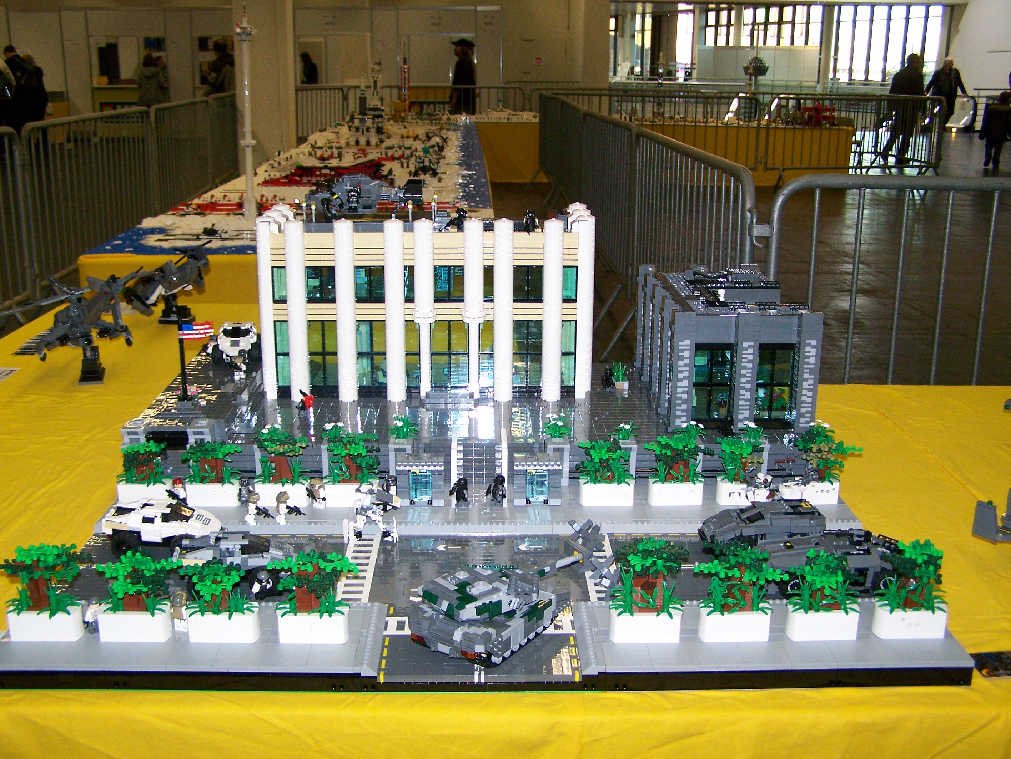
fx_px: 1111
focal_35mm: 38
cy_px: 380
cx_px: 506
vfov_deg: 37.8
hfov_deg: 48.9
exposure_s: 1/60
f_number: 2.8
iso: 160
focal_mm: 6.3
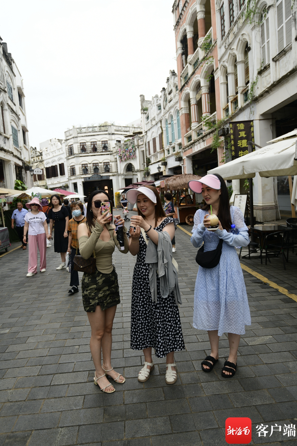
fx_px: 297
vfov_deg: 73.7
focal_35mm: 24
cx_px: 148
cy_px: 223
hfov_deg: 53.1
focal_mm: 24
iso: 90
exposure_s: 1/200
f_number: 4
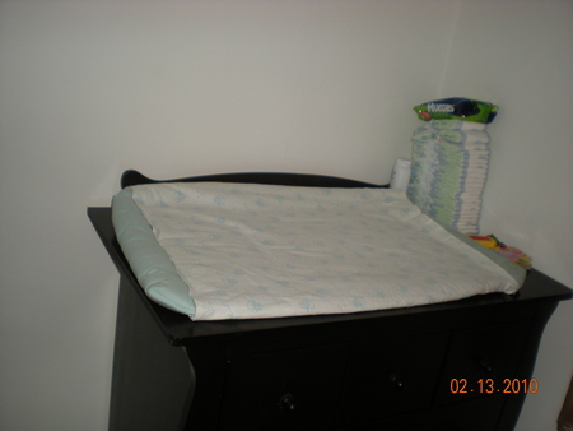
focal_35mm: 38
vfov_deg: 37.8
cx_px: 286
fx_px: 629
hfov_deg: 49.0
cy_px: 216
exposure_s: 1/60
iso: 64
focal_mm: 6.3
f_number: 3.1
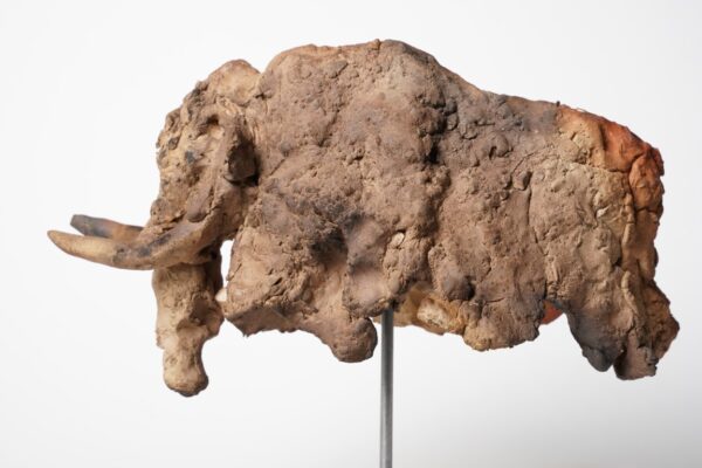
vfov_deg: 20.3
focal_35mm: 67
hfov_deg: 30.0
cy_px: 234
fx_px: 1308
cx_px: 351
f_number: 11
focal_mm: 67.1
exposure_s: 1/100
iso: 2500
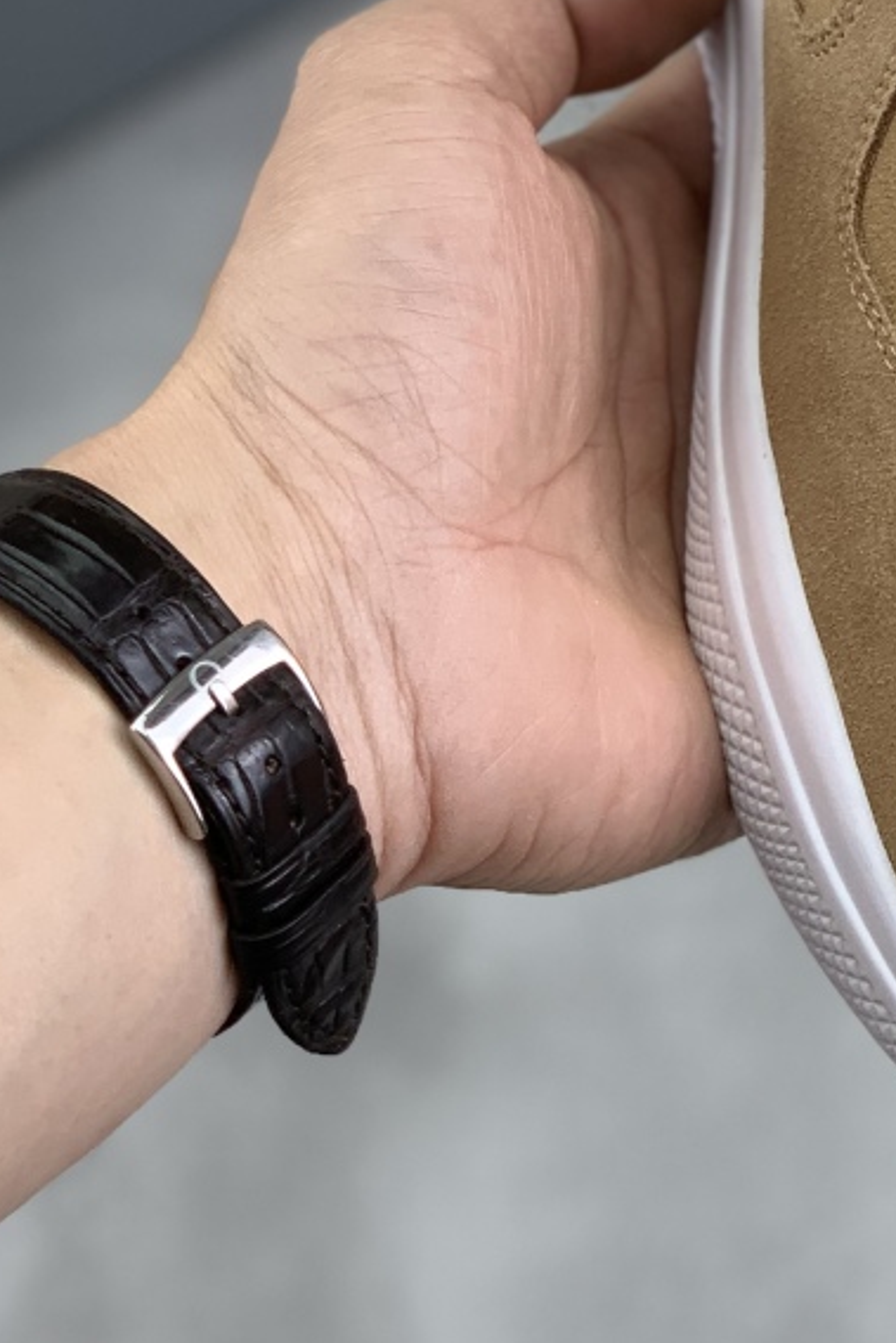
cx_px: 1033
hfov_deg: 9.9
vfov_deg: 14.9
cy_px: 258
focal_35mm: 137
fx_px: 5111
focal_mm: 6
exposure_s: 1/107
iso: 16
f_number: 2.4
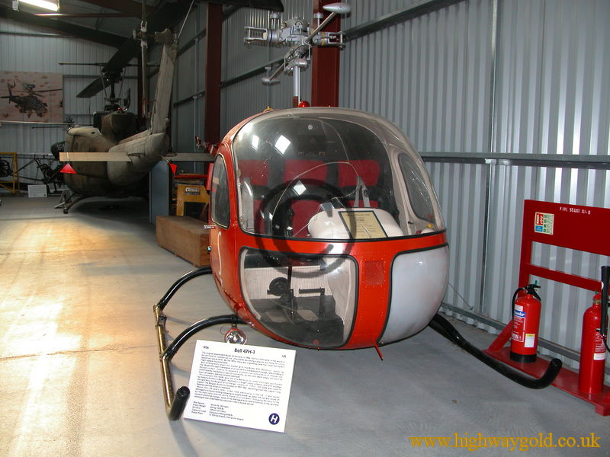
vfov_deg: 40.7
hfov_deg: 52.6
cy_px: 228
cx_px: 305
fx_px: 617
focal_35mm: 35
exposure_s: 1/60
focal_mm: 8.9
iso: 200
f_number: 2.8
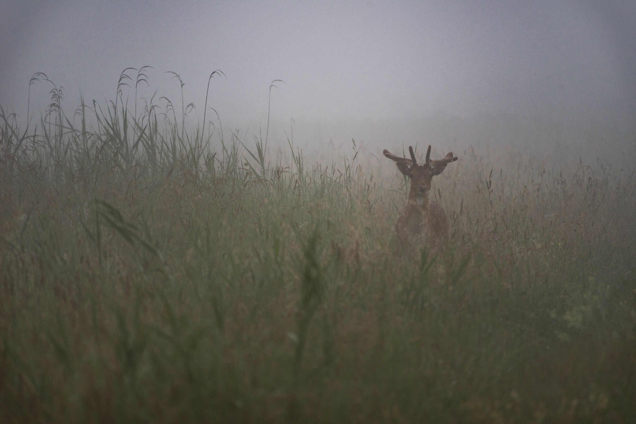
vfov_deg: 2.8
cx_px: 318
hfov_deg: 4.1
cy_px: 212
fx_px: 8836
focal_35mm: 500
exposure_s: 1/50
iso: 220
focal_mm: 500
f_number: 5.6
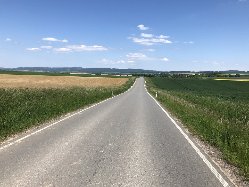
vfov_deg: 48.2
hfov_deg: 61.7
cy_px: 92
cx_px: 124
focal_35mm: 29
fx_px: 209
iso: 20
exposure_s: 1/2525
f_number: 1.8
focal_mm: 3.99
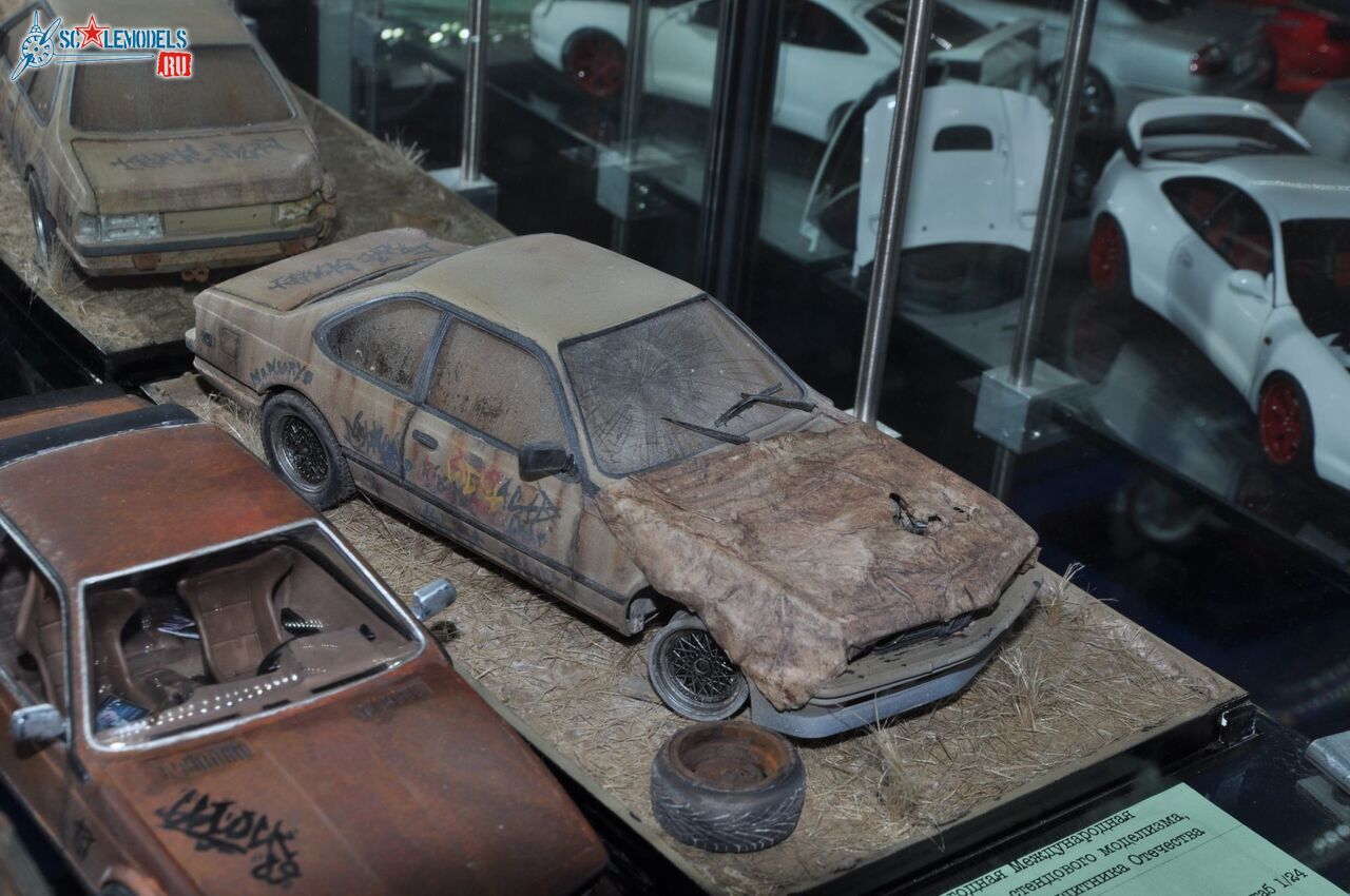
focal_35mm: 60
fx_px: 2247
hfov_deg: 33.4
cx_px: 675
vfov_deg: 22.6
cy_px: 448
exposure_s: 1/200
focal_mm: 40
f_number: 11
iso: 200
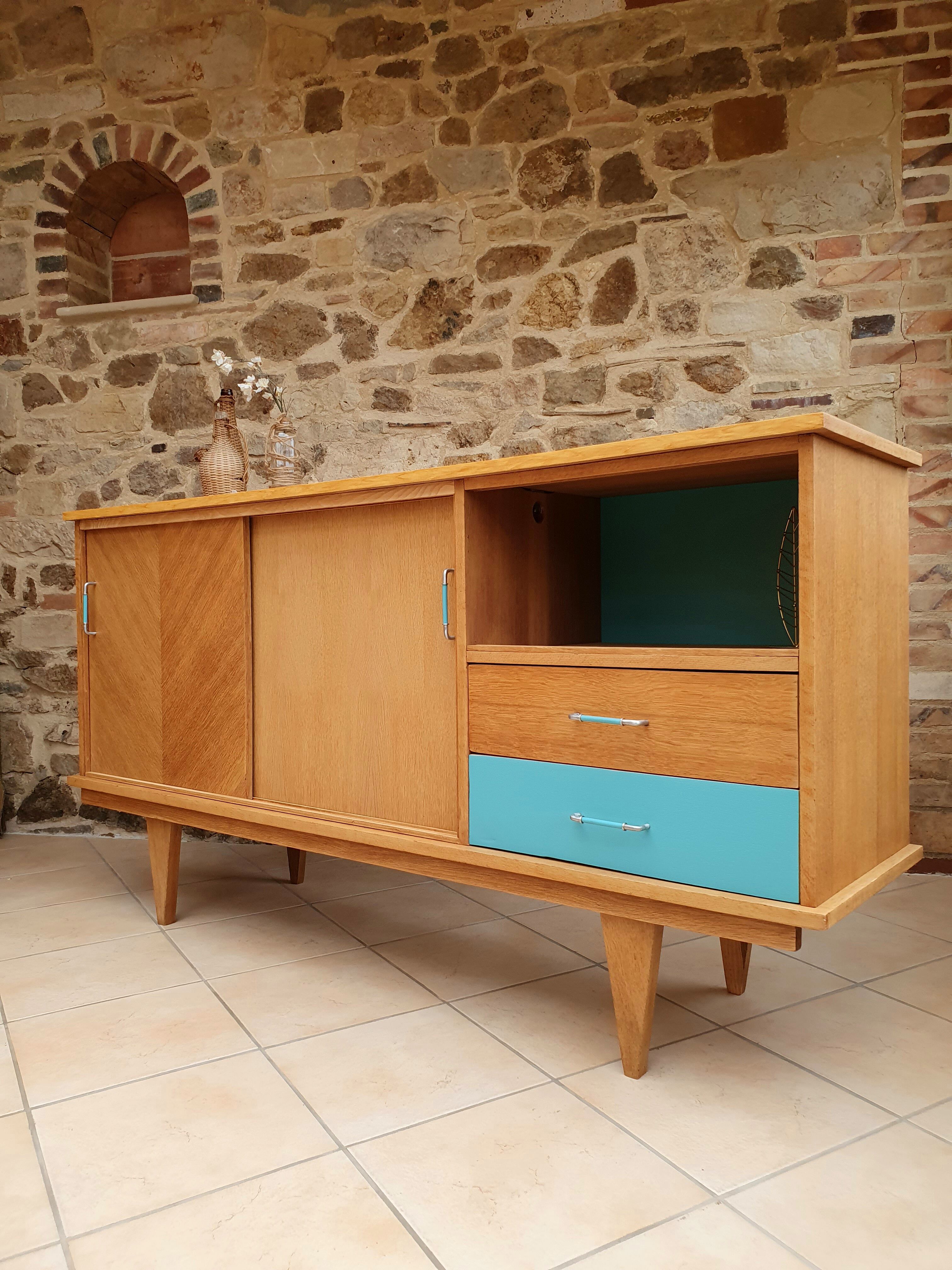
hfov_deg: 53.1
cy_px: 635
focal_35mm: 26
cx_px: 476
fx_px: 953
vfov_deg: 67.3
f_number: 2.4
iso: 125
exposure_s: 1/100
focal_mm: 4.32
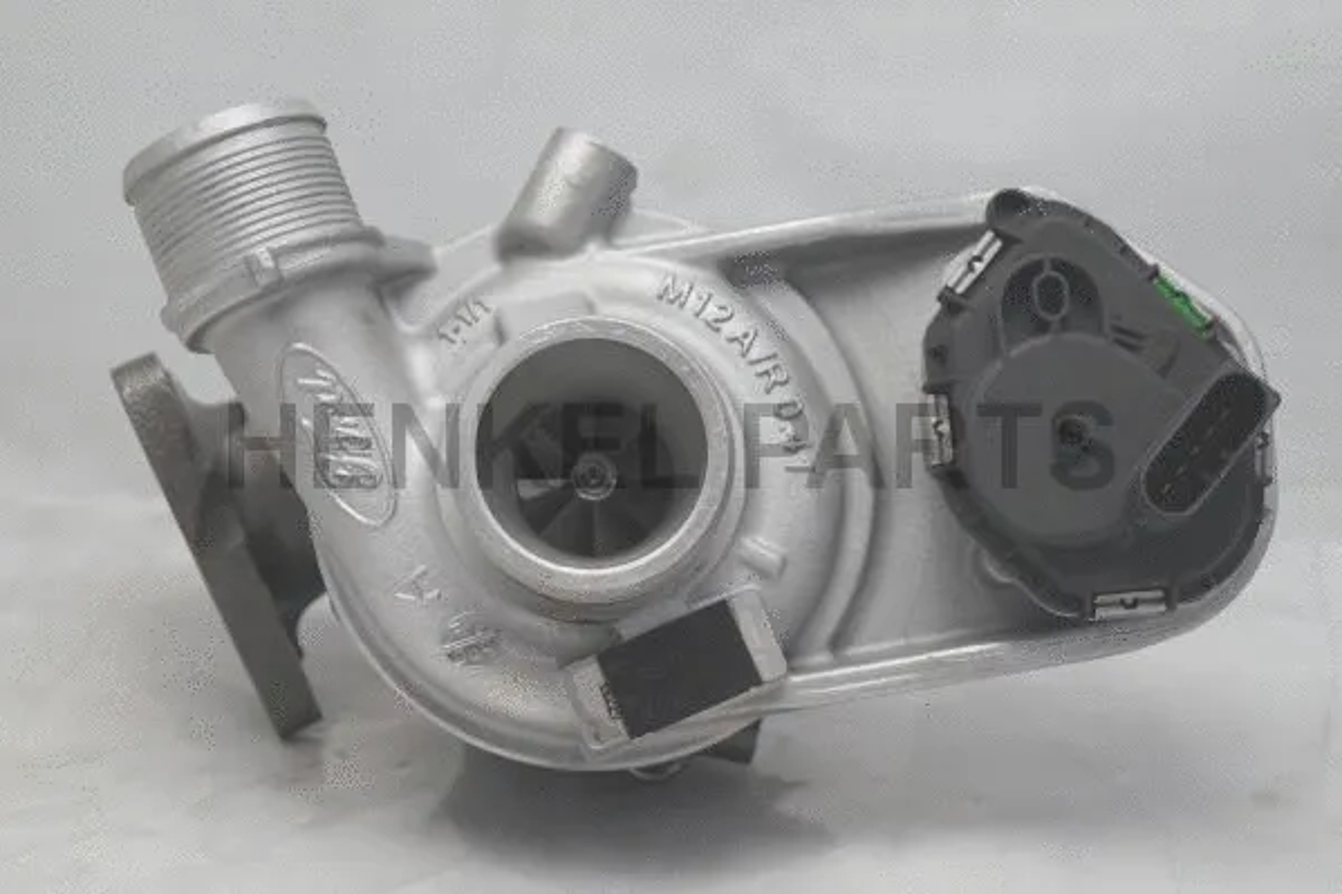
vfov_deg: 16.5
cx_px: 671
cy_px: 447
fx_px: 3074
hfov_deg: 24.6
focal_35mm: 82
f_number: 5.6
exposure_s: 1/160
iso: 1600
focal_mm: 55
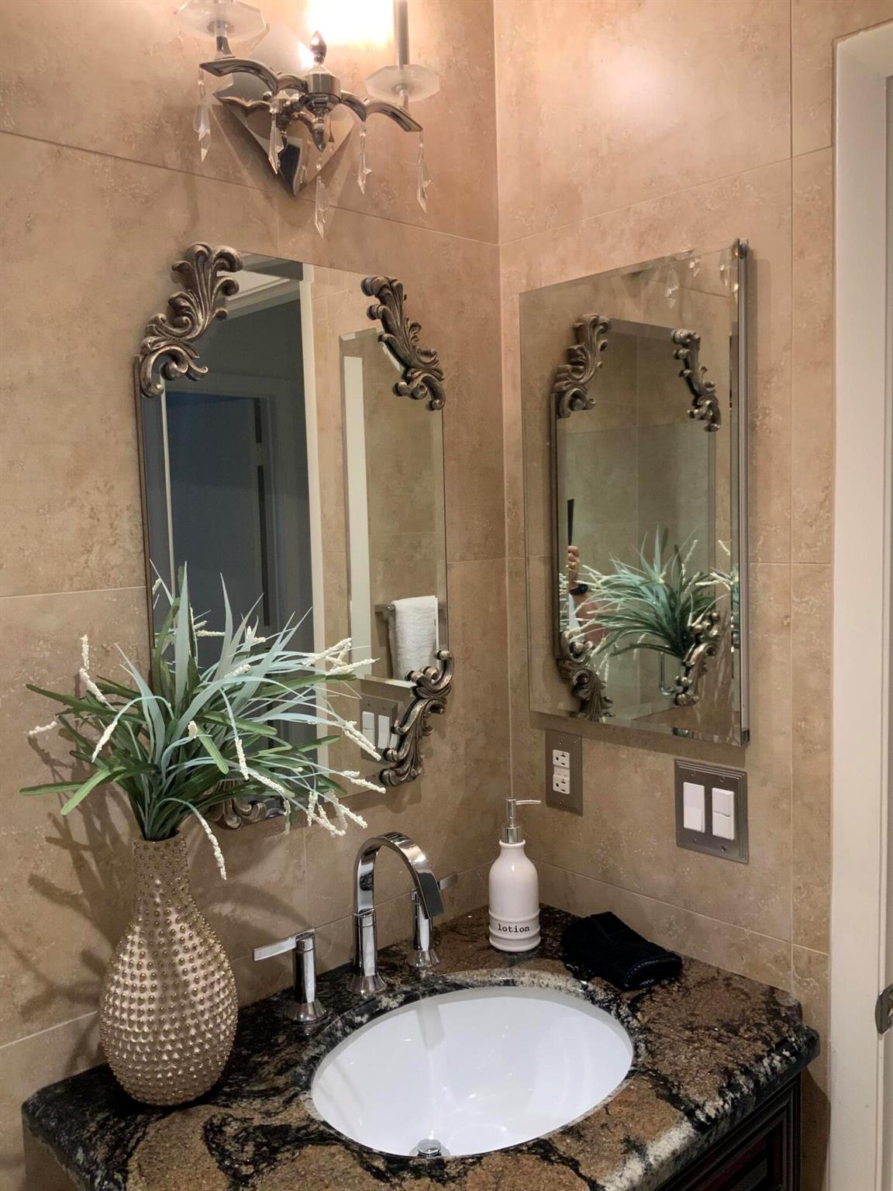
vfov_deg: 61.7
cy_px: 596
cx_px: 446
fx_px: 997
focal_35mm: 29
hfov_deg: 48.2
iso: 64
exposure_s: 1/60
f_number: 1.8
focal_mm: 3
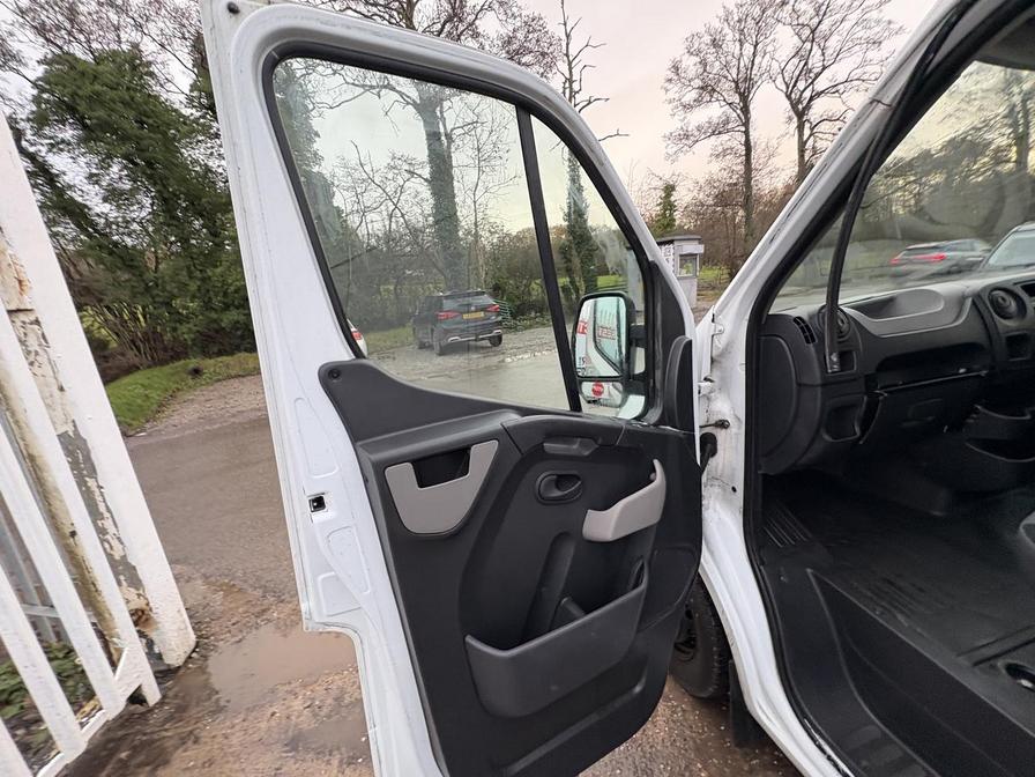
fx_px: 419
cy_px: 388
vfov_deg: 85.7
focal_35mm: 14
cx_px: 518
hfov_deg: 102.1
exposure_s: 1/75
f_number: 2.2
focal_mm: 2.22
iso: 250
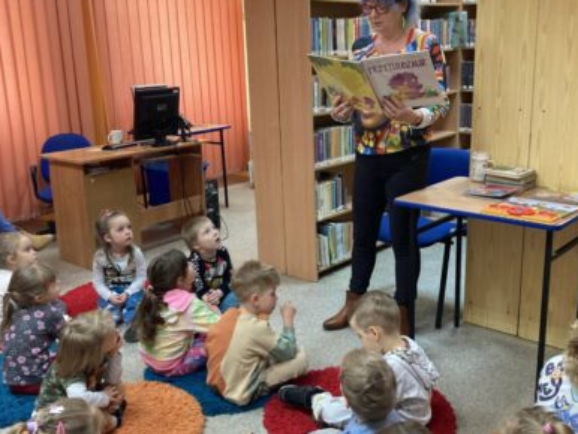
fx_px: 485
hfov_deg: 61.6
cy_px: 213
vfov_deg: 48.3
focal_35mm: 29
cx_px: 289
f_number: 1.8
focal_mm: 3.99
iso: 160
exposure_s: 1/50
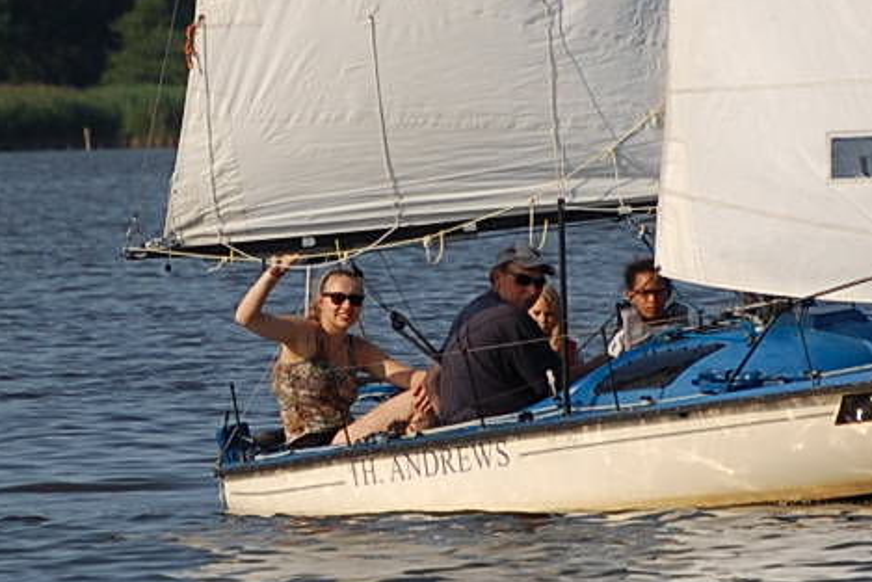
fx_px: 23283
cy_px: 284
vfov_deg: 1.4
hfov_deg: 2.1
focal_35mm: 961
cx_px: 409
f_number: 5.6
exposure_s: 1/2000
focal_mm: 200
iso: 320
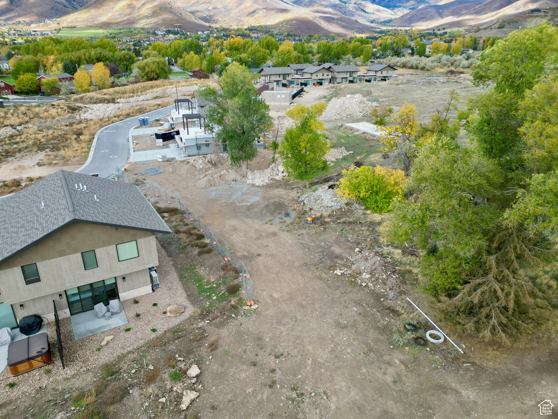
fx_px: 387
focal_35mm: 24
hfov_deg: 71.6
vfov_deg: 56.8
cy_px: 210
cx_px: 279
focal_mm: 6.72
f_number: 1.7
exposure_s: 1/725
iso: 110
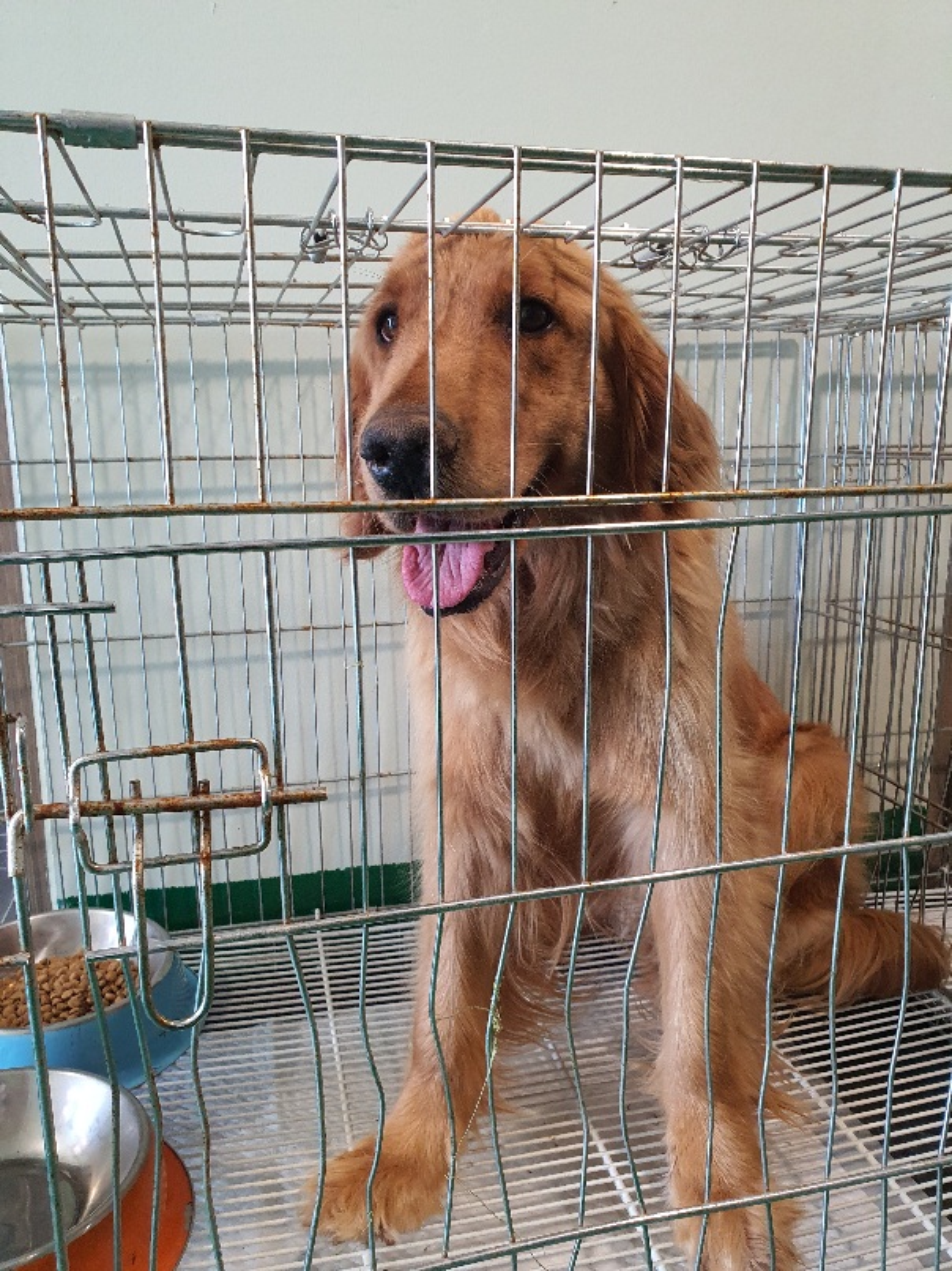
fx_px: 954
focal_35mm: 26
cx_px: 476
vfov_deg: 67.3
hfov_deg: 53.0
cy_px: 636
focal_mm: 4.3
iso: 250
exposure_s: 1/40
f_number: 2.4
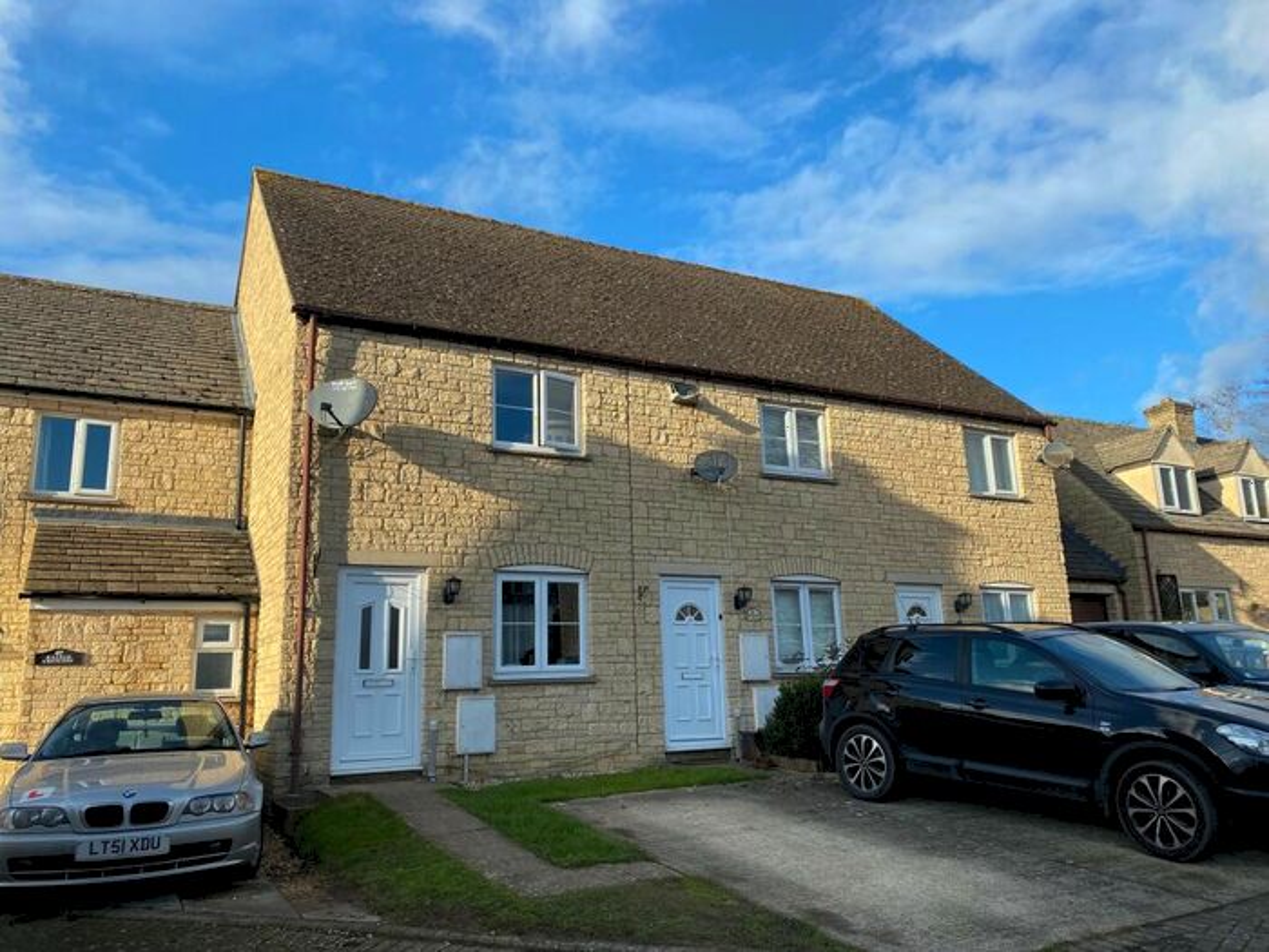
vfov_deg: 53.1
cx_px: 634
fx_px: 953
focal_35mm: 26
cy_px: 476
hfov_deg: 67.3
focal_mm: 4.25
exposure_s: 1/1585
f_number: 1.8
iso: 32
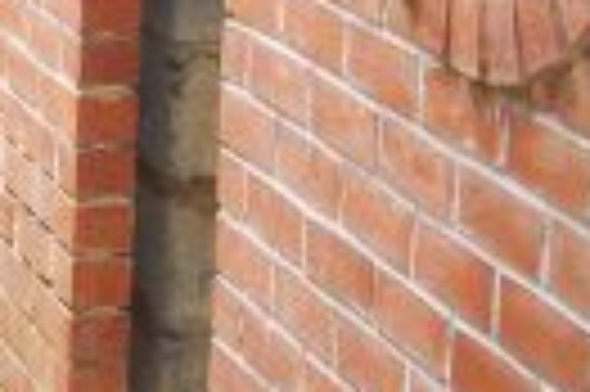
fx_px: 2995
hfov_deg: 11.0
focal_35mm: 183
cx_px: -149
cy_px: -487
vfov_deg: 7.1
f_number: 2.7
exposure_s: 1/159
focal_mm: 6
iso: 200
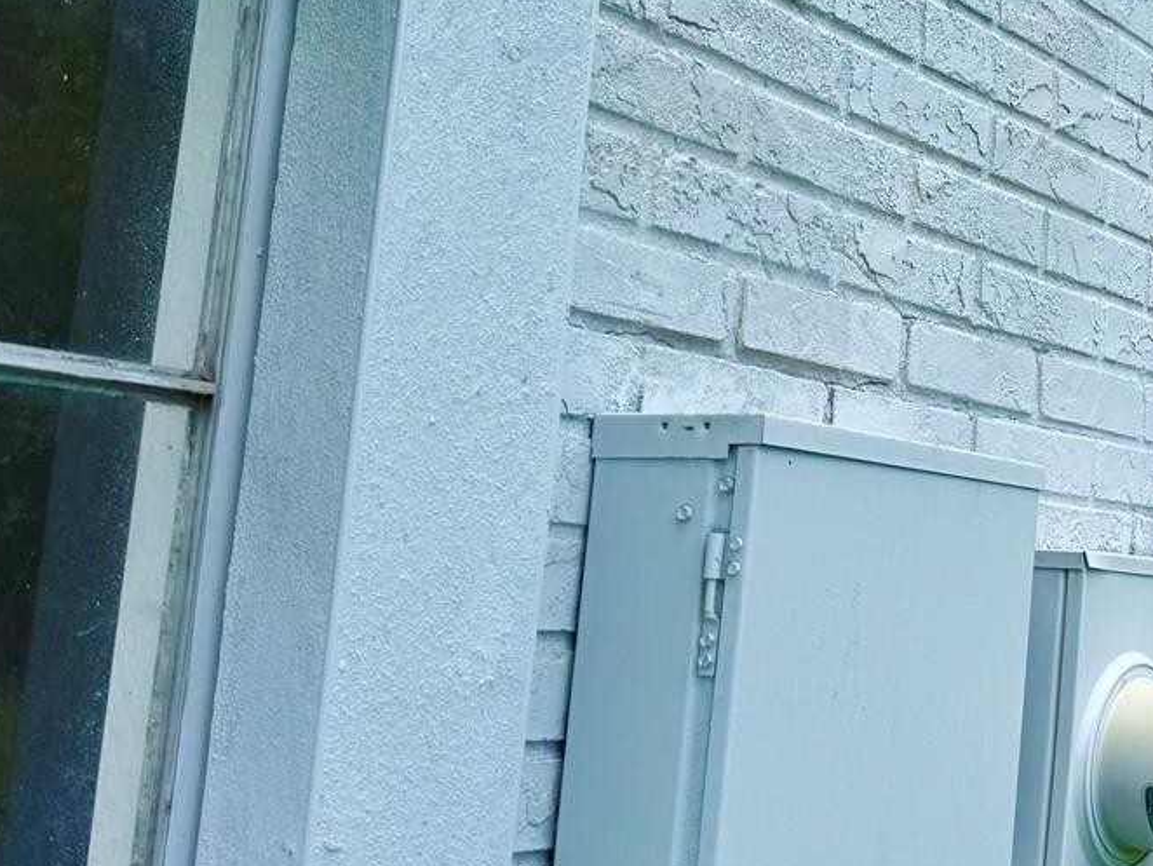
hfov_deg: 29.7
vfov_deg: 25.2
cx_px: 1285
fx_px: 1933
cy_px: 329
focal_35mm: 58
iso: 80
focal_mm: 6.76
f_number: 1.78
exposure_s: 1/1042
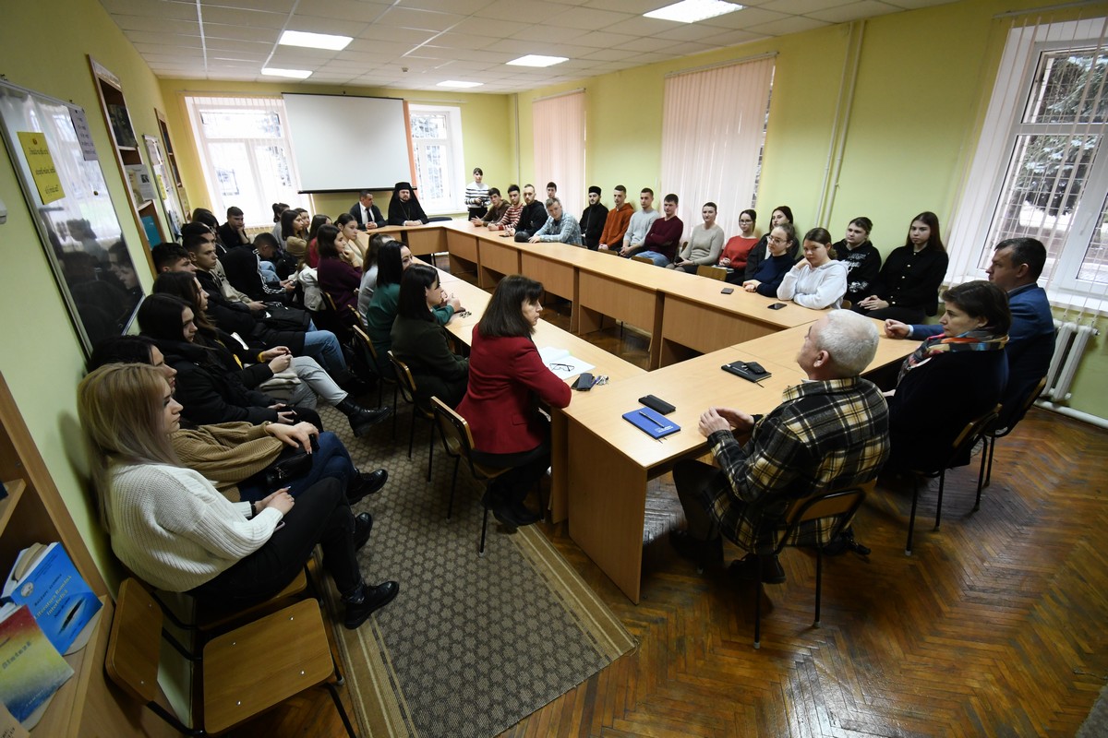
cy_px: 369
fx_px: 462
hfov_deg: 100.4
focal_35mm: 15
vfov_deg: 77.3
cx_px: 554
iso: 1600
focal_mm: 10
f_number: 4.5
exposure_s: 1/40
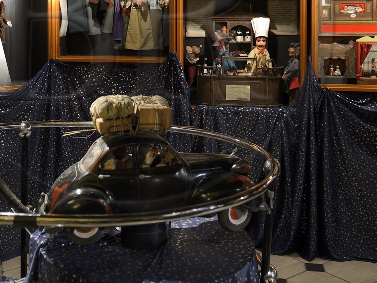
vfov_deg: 28.4
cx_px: 127
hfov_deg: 38.5
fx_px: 534
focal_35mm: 49
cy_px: 20
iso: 1600
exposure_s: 1/25
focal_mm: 24
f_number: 3.5
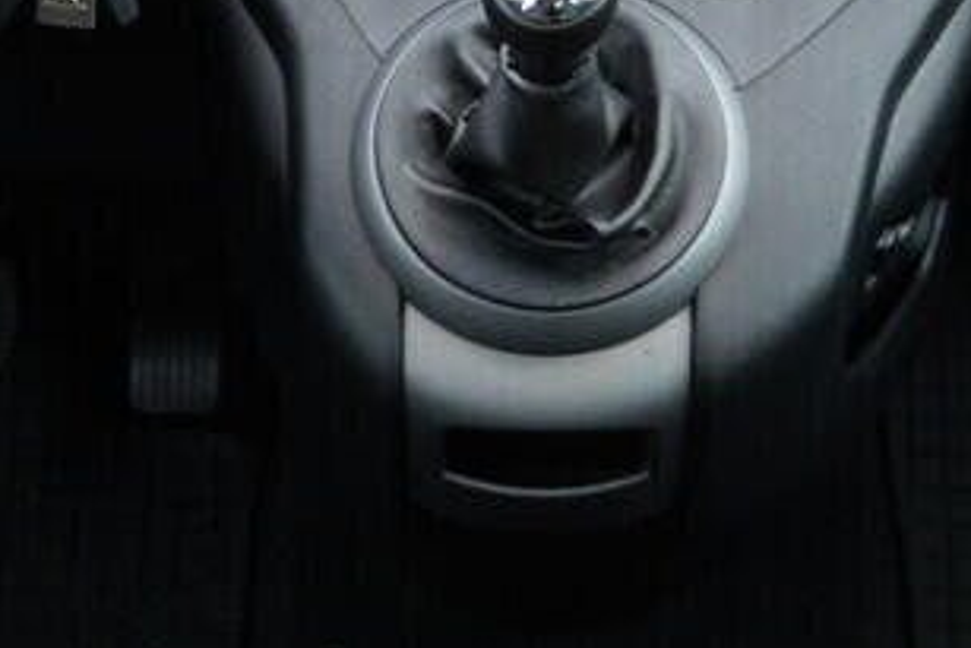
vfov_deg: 11.3
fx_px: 3238
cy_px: -55
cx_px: 648
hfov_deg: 17.0
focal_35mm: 120
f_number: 2.8
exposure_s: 1/40
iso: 320
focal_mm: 24
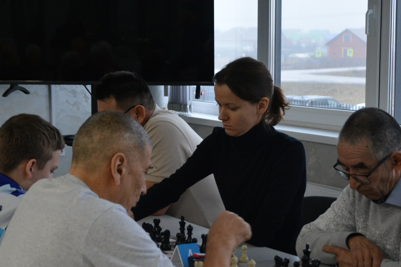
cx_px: 179
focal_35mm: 85
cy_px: 183
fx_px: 945
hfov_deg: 24.0
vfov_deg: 16.1
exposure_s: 1/160
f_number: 4.5
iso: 1600
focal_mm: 35
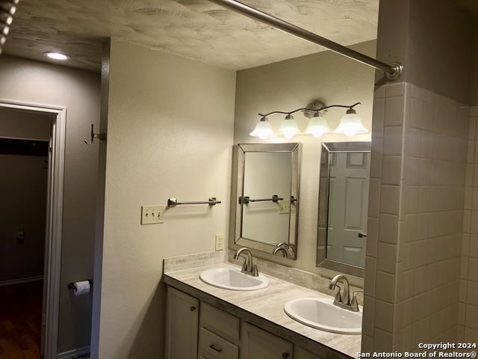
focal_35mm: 28
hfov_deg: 63.4
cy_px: 180
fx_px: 387
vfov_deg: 49.7
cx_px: 239
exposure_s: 1/120
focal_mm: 3.99
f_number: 1.8
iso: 50
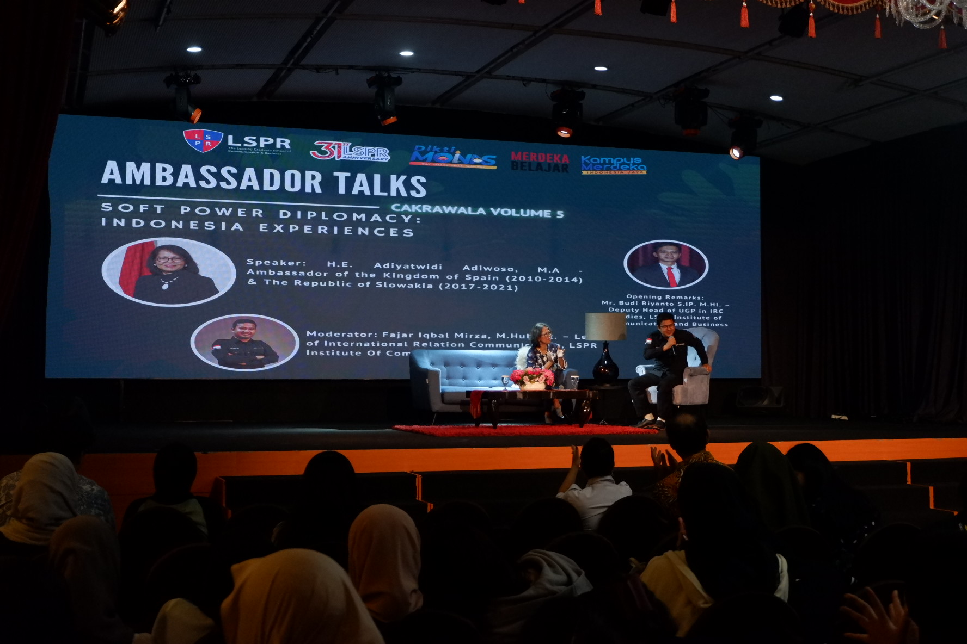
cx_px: 484
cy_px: 322
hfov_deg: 41.1
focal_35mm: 48
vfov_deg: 28.1
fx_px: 1289
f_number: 5
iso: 3200
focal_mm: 32.5
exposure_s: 1/140
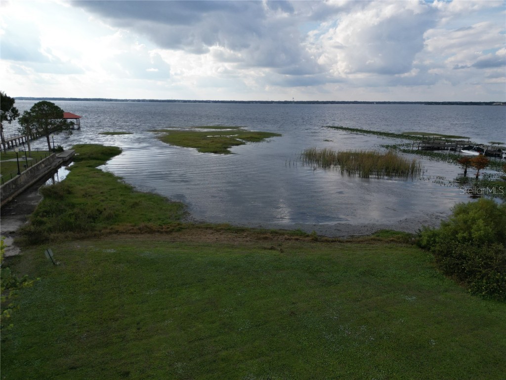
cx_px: 253
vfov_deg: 56.8
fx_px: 351
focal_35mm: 24
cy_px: 190
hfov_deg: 71.6
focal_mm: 6.72
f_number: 1.7
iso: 110
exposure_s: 1/2500
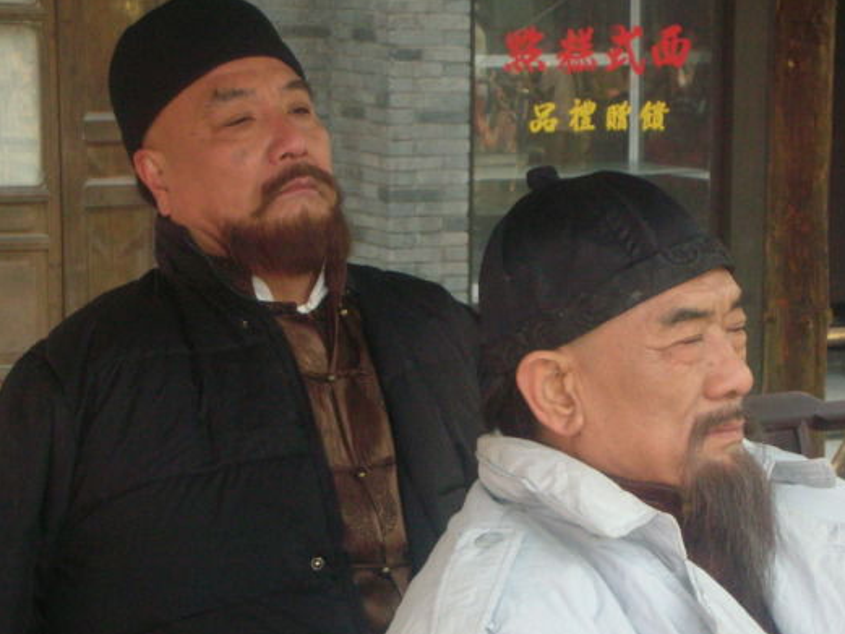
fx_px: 3296
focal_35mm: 135
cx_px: 488
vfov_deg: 11.0
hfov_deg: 14.6
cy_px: 379
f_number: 5.4
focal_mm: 17.4
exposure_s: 1/120
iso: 200
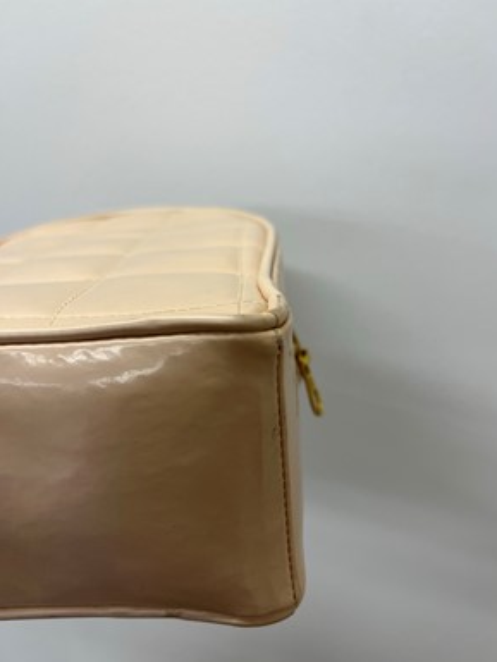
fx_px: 517
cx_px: 255
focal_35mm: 27
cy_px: 342
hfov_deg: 51.4
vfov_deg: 65.3
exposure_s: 1/100
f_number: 1.6
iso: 64
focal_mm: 5.1
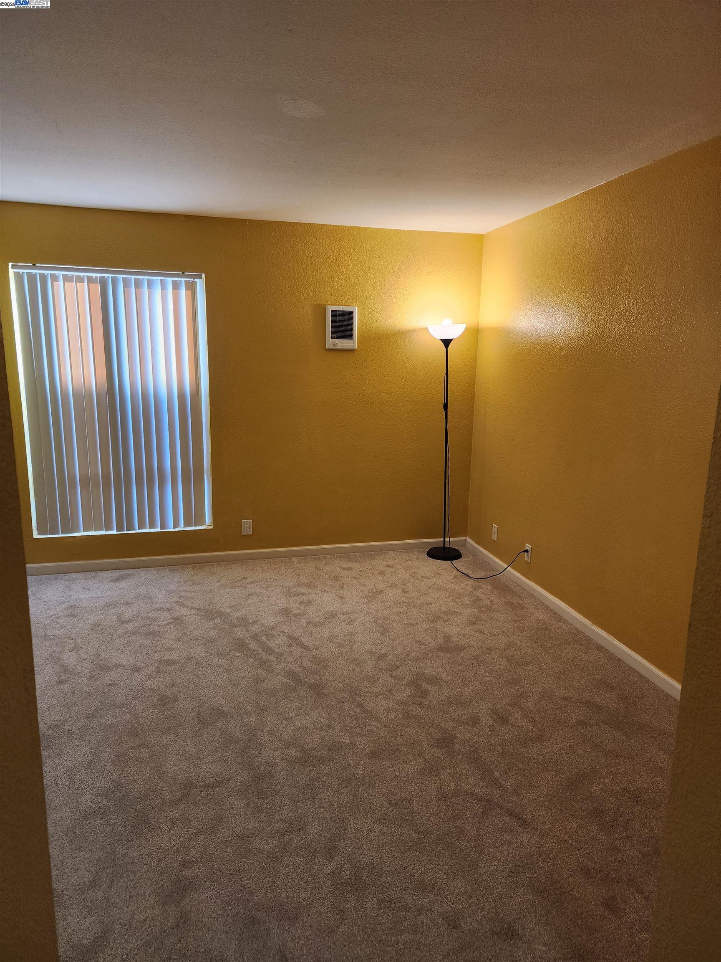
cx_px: 360
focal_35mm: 23
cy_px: 481
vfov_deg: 73.9
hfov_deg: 58.9
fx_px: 639
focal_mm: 6.4
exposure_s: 1/120
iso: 125
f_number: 1.8
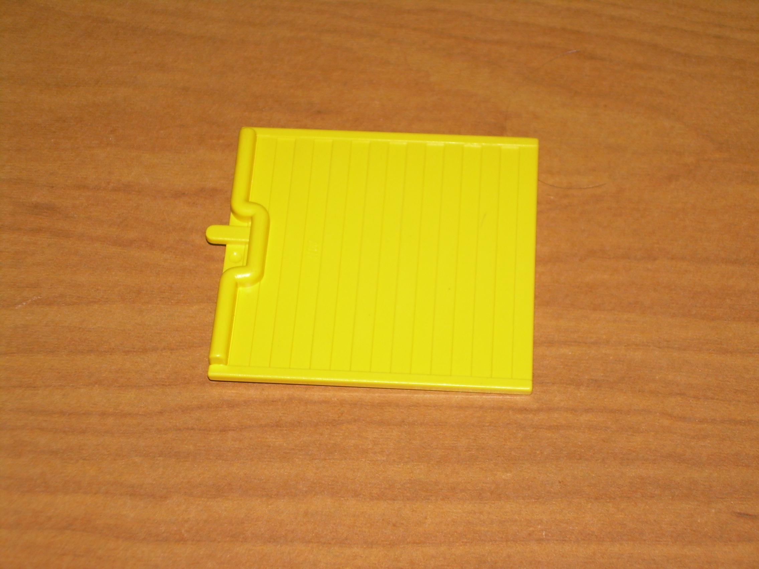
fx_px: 1886
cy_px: 284
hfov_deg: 22.8
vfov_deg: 17.2
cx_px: 380
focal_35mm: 86
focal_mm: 14.6
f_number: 4.2
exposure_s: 1/60
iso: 50
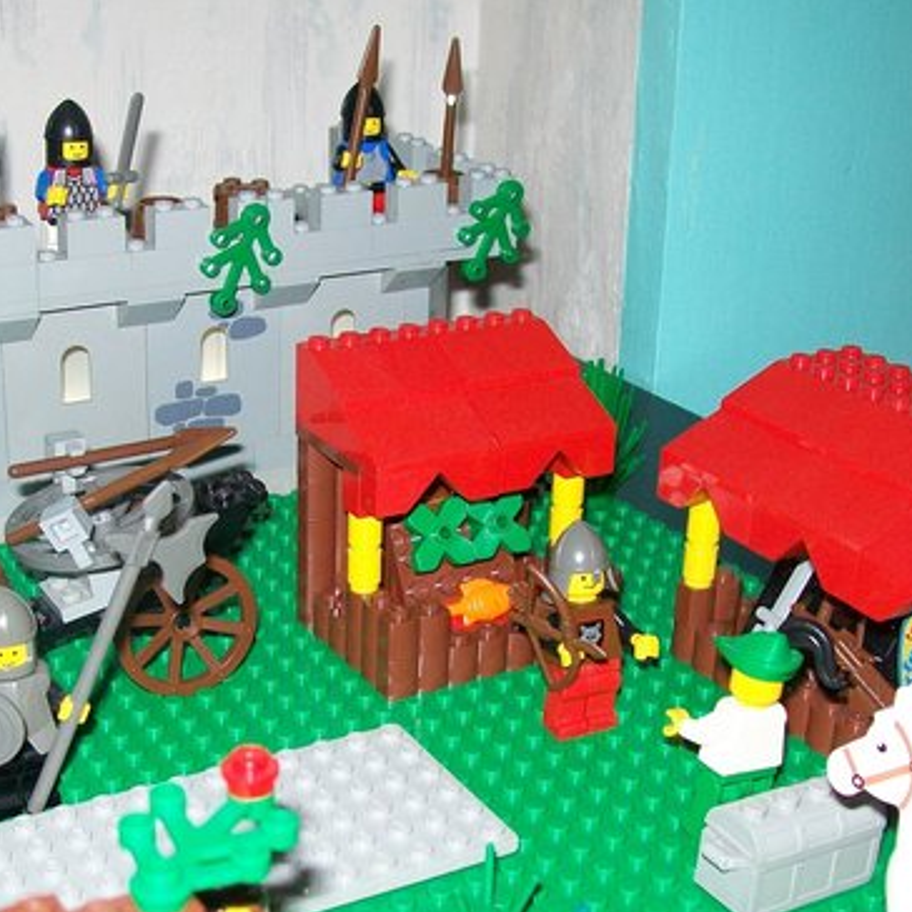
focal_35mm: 56
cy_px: 511
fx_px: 1669
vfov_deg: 30.5
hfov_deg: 30.4
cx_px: 348
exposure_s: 1/60
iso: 64
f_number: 2.7
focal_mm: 6
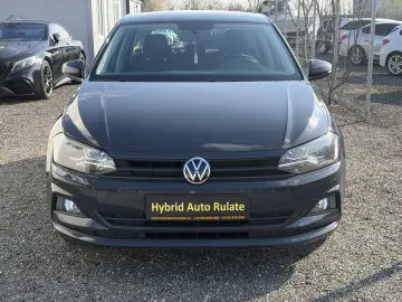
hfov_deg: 36.8
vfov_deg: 28.0
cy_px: 151
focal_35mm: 52
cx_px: 201
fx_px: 604
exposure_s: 1/1082
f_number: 1.6
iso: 50
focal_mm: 5.96
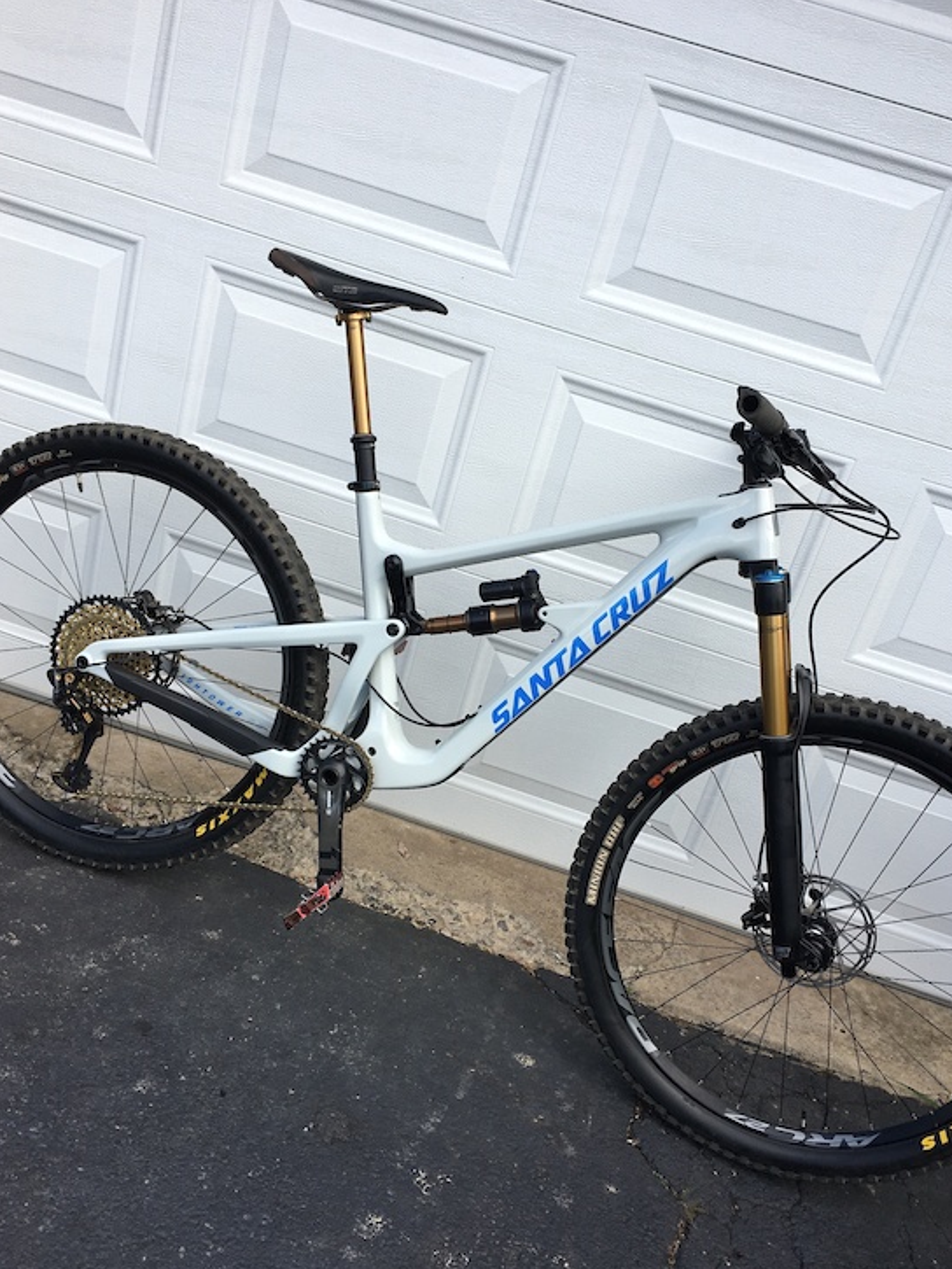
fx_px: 1173
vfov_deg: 56.7
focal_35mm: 32
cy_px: 690
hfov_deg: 44.2
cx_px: 480
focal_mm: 4.15
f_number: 2.2
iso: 25
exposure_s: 1/346
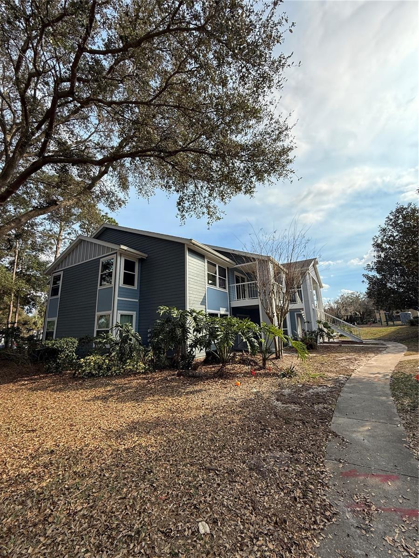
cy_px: 279
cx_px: 210
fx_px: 226
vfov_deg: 102.1
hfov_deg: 85.7
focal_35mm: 14
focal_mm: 2.22
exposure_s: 1/1848
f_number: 2.2
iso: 50
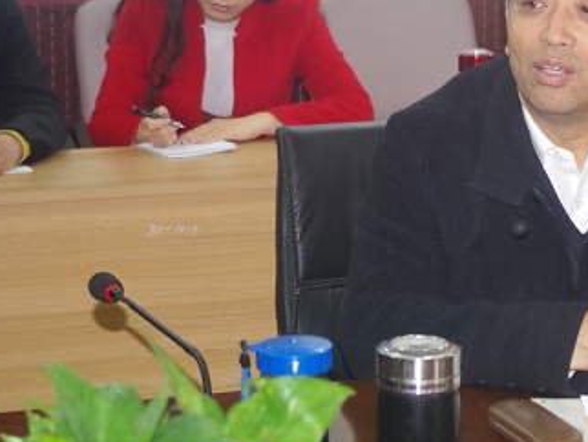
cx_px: 425
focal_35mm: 124
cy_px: 131
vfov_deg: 11.9
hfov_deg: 15.8
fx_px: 2108
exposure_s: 1/30
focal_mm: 50
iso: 1600
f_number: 5.6
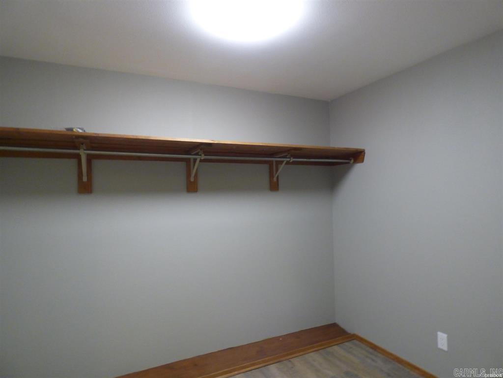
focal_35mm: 20
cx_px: 252
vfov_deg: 66.0
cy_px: 189
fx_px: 291
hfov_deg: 81.7
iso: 400
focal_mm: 3.58
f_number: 2.8
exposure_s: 1/15
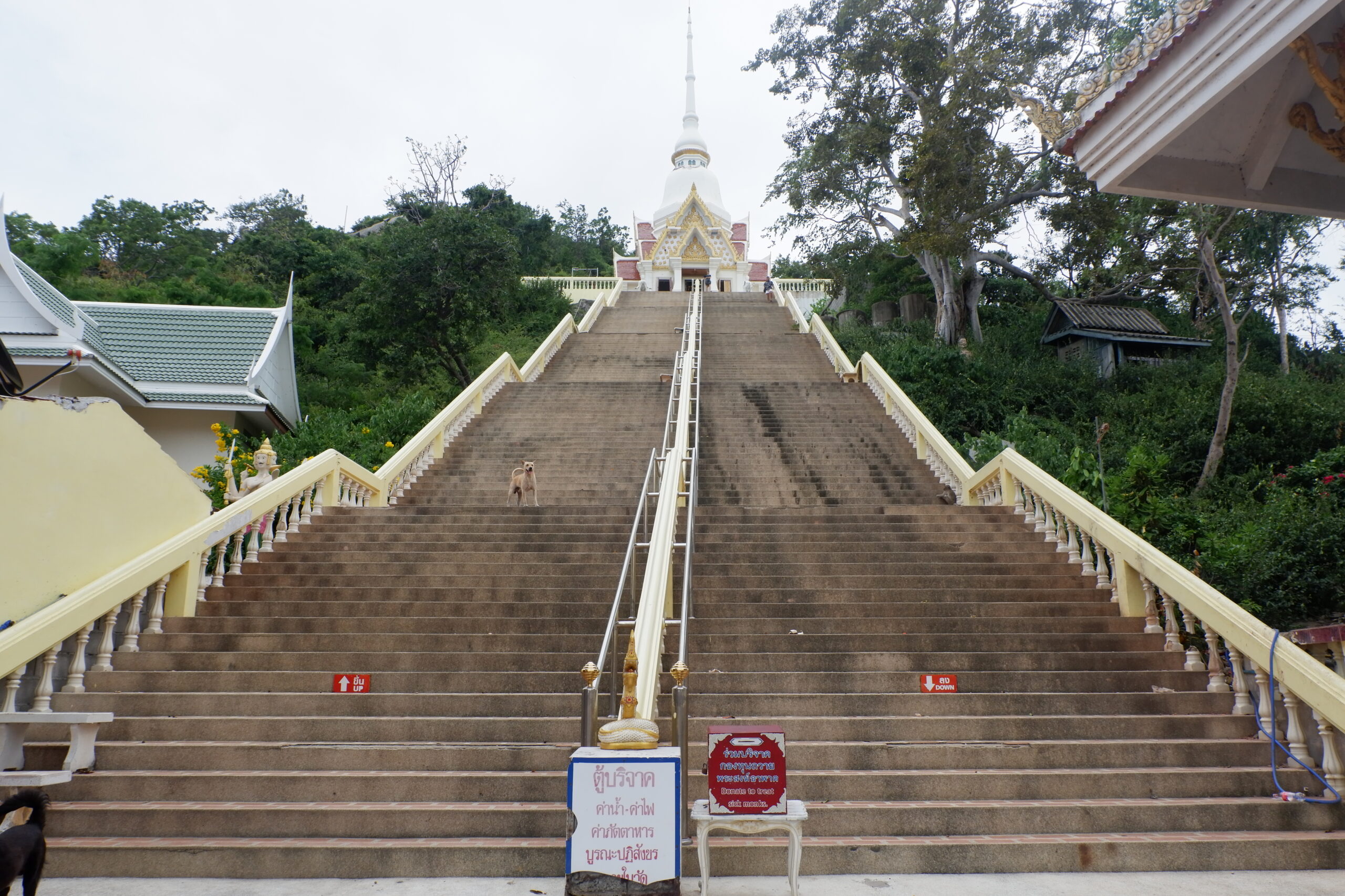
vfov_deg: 53.1
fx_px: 897
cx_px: 672
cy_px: 448
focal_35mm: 24
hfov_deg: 73.7
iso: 400
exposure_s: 1/480
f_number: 8
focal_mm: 16
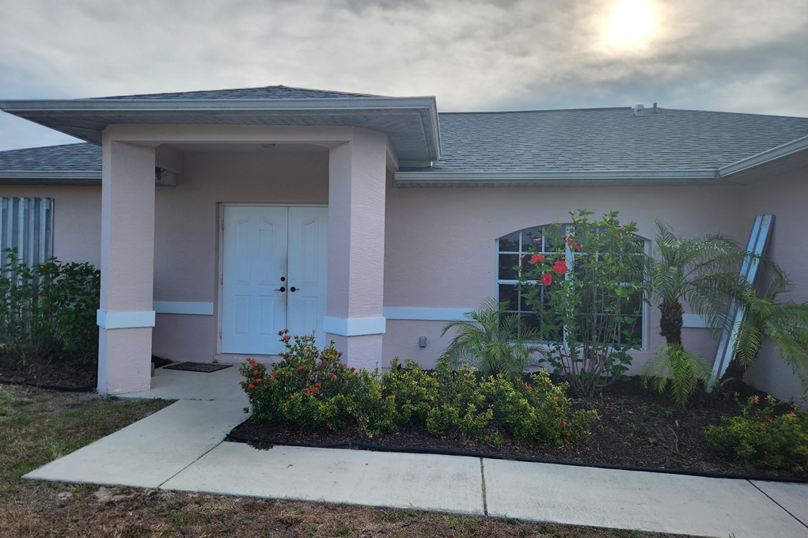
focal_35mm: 24
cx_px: 404
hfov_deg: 73.8
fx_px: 538
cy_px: 266
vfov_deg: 53.1
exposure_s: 1/1859
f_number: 1.8
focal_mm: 5.4
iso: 20
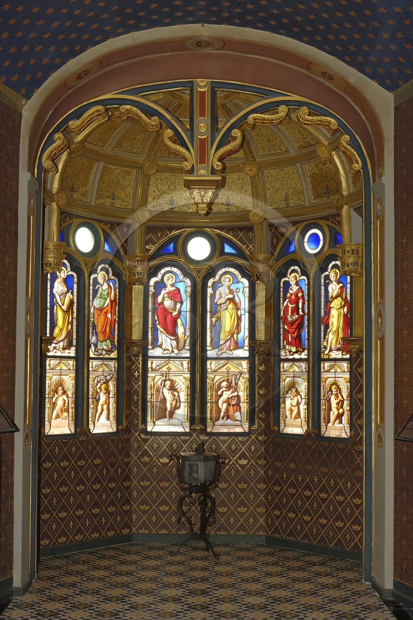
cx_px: 206
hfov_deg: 31.9
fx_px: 723
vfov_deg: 46.4
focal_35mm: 42
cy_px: 310
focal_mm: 28
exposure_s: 1/20
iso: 100
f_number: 6.3
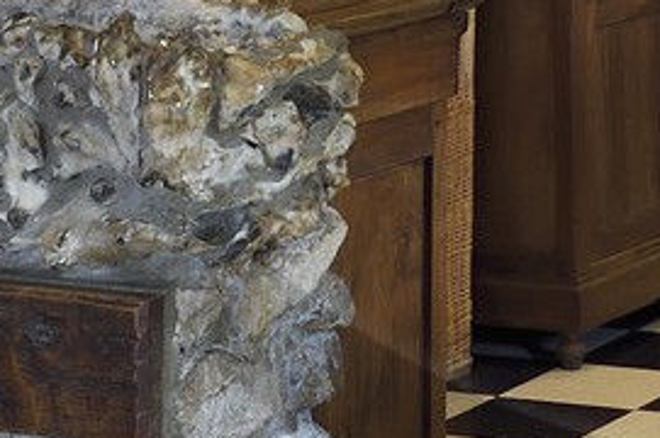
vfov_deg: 7.2
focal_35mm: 183
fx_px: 3351
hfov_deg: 11.0
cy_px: -423
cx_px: 840
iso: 1600
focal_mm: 31
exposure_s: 1/30
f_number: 7.1
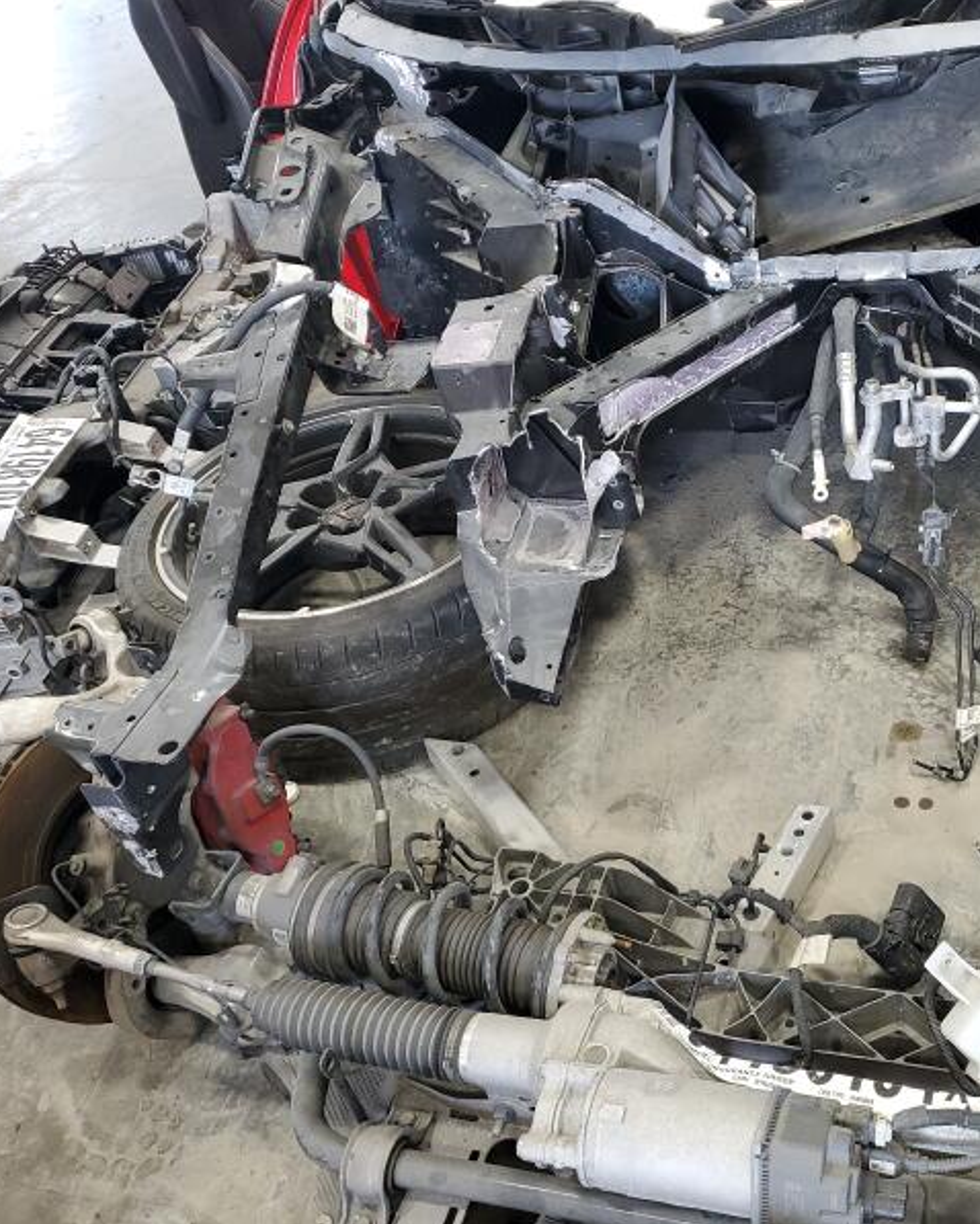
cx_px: 709
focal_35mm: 34
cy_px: 611
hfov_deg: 42.3
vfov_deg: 52.8
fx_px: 1232
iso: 112
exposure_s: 1/60.2
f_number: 1.5
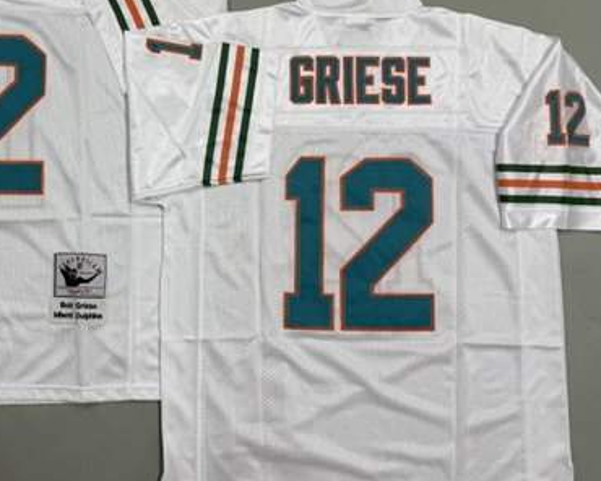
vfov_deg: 39.1
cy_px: 202
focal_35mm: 38
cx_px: 164
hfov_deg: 46.5
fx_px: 676
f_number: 1.78
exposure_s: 1/100
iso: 125
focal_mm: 6.76
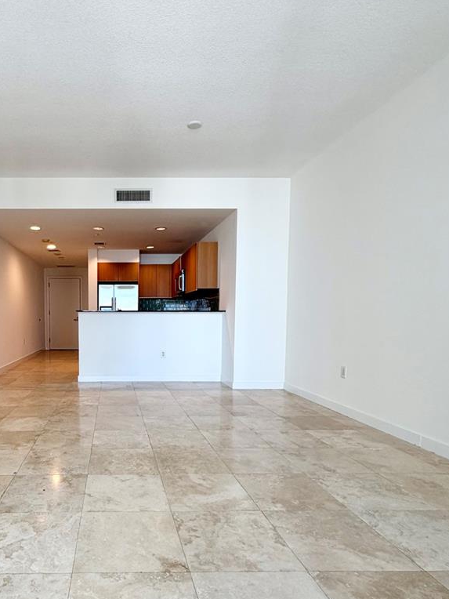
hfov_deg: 57.9
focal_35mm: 22
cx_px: 111
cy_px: 347
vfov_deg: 75.8
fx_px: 380
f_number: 2.2
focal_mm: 2.22
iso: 125
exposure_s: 1/120
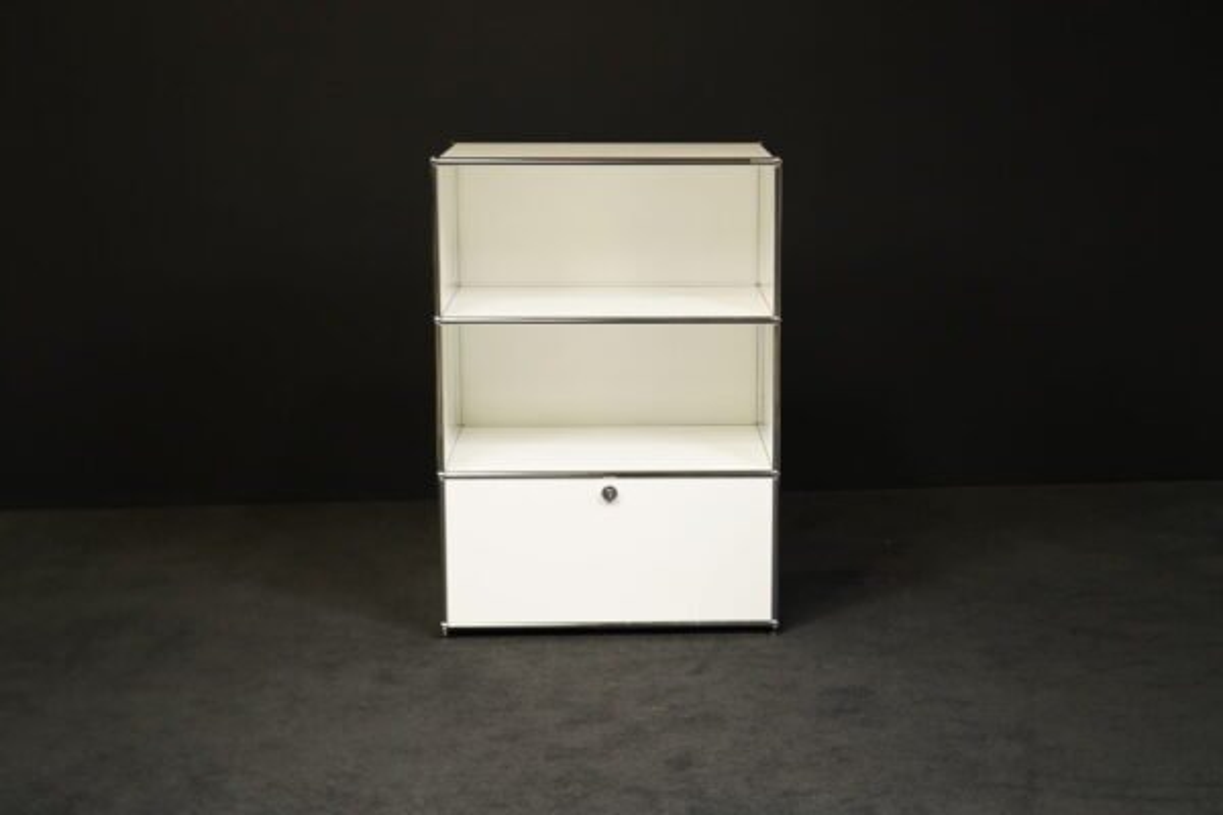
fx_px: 1800
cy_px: 408
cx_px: 612
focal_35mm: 53
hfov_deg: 37.5
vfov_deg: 25.5
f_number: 7.1
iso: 3200
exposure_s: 1/100
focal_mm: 53
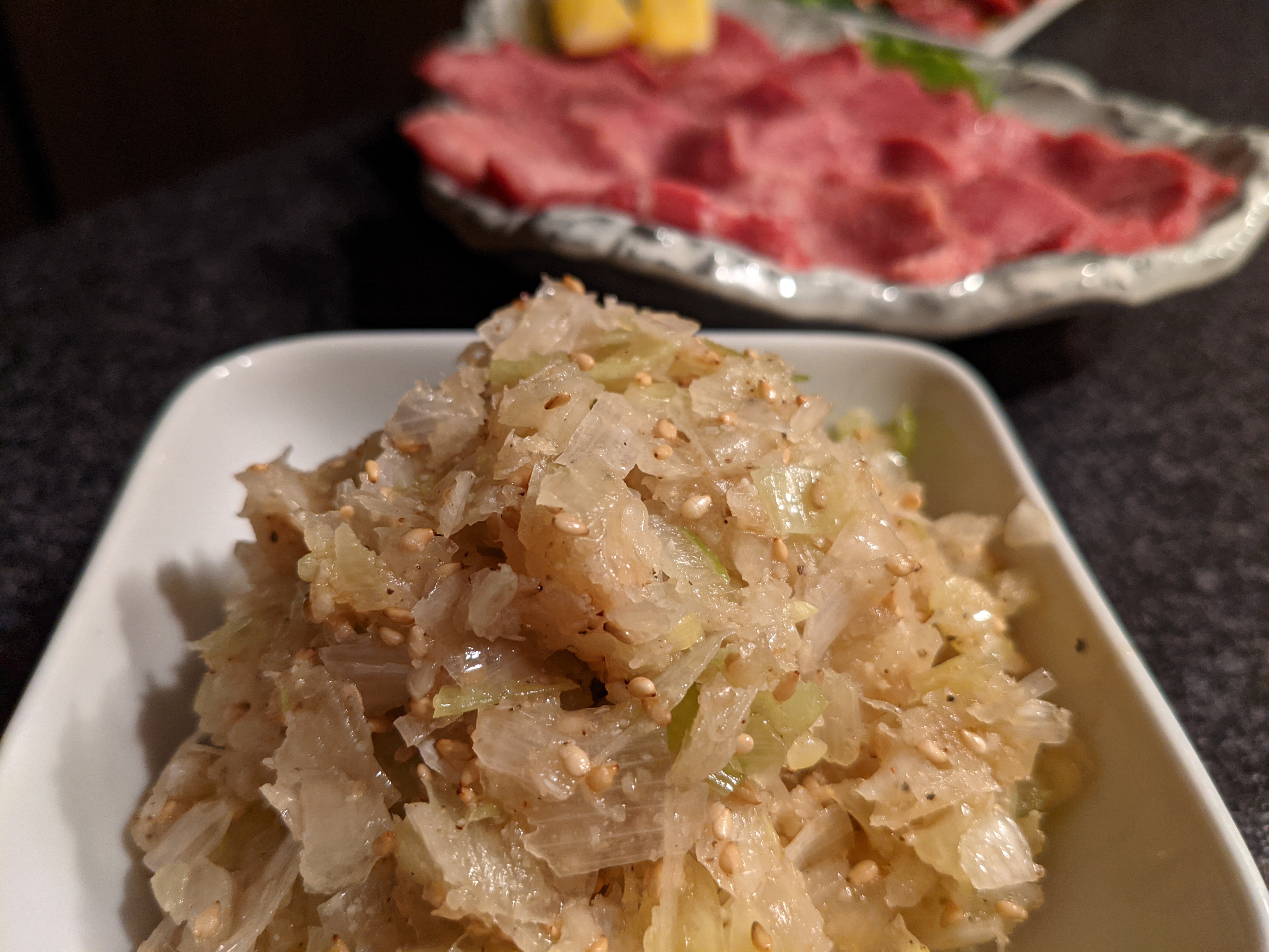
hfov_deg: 65.3
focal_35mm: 27
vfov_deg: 51.4
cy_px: 476
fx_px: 990
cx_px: 634
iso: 343
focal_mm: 4.38
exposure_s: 1/25
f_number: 1.73
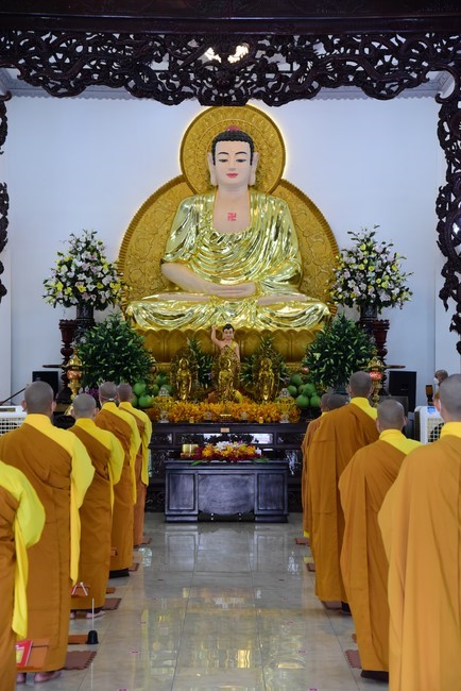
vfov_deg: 28.8
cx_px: 230
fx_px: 1343
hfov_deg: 19.5
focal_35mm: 70
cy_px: 346
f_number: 5.6
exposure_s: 1/125
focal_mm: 70
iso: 3200
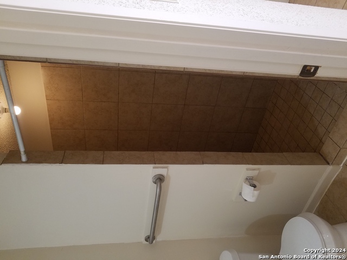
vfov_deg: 53.1
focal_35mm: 26
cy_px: 130
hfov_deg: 67.3
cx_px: 174
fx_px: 261
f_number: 1.7
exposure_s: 1/60
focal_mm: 4.2
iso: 125
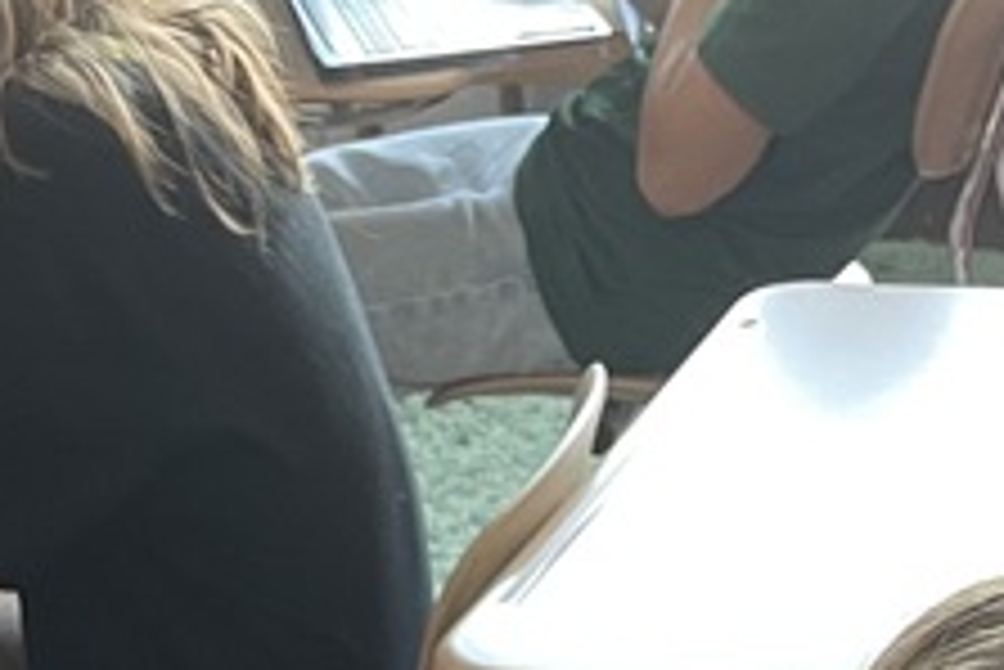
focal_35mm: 124
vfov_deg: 10.0
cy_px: 1497
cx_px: 90
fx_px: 3460
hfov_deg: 16.3
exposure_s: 1/60
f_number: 1.6
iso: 250
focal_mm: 4.2
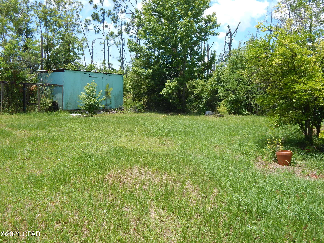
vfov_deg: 45.4
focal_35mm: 31
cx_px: 162
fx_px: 290
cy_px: 122
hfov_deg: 58.4
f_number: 3.2
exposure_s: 1/800
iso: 125
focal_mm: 5.6
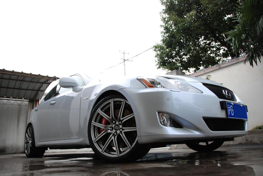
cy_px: 88
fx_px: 197
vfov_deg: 48.0
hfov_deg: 67.3
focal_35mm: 27
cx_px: 132
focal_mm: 18
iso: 400
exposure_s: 1/400
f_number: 3.5
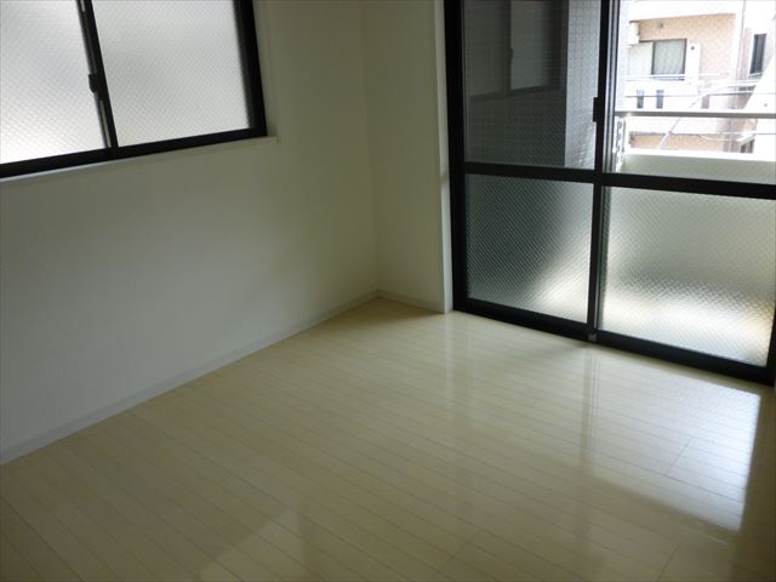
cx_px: 388
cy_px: 291
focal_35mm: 28
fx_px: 628
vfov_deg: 49.7
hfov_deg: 63.4
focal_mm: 5
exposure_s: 1/60
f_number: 3.1
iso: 160
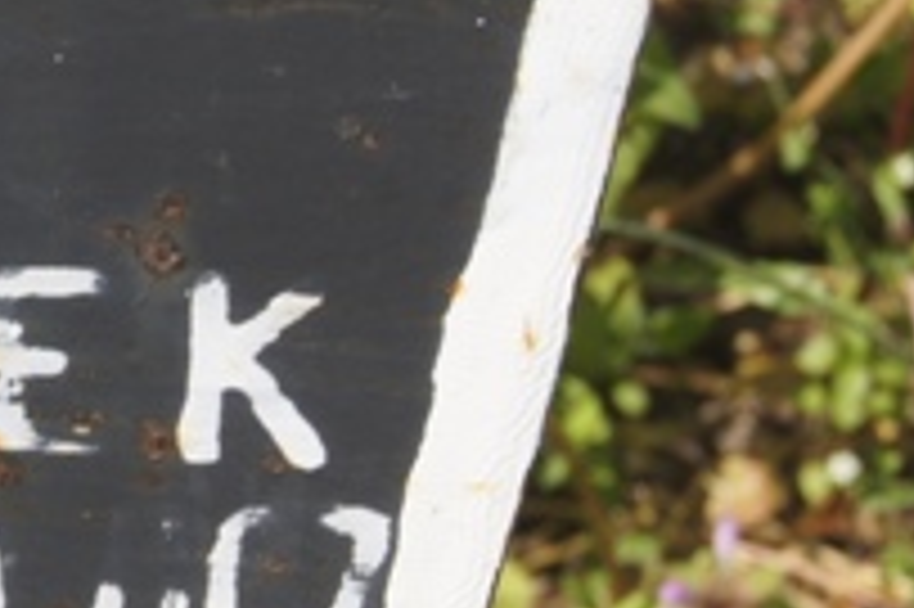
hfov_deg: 7.9
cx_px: -248
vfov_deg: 5.3
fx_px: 6585
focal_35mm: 260
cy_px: 207
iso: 200
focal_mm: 55
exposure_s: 1/160
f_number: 14
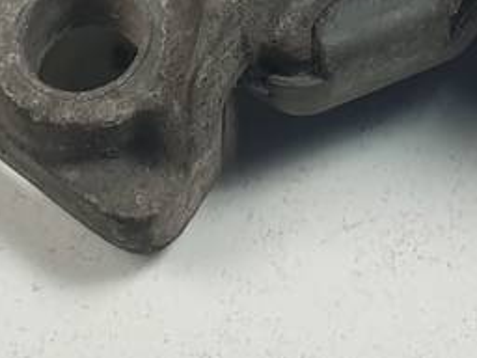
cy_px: -621
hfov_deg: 13.5
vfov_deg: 8.8
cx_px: 313
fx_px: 2012
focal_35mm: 146
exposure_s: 1/135
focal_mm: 4.3
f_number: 2.4
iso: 50
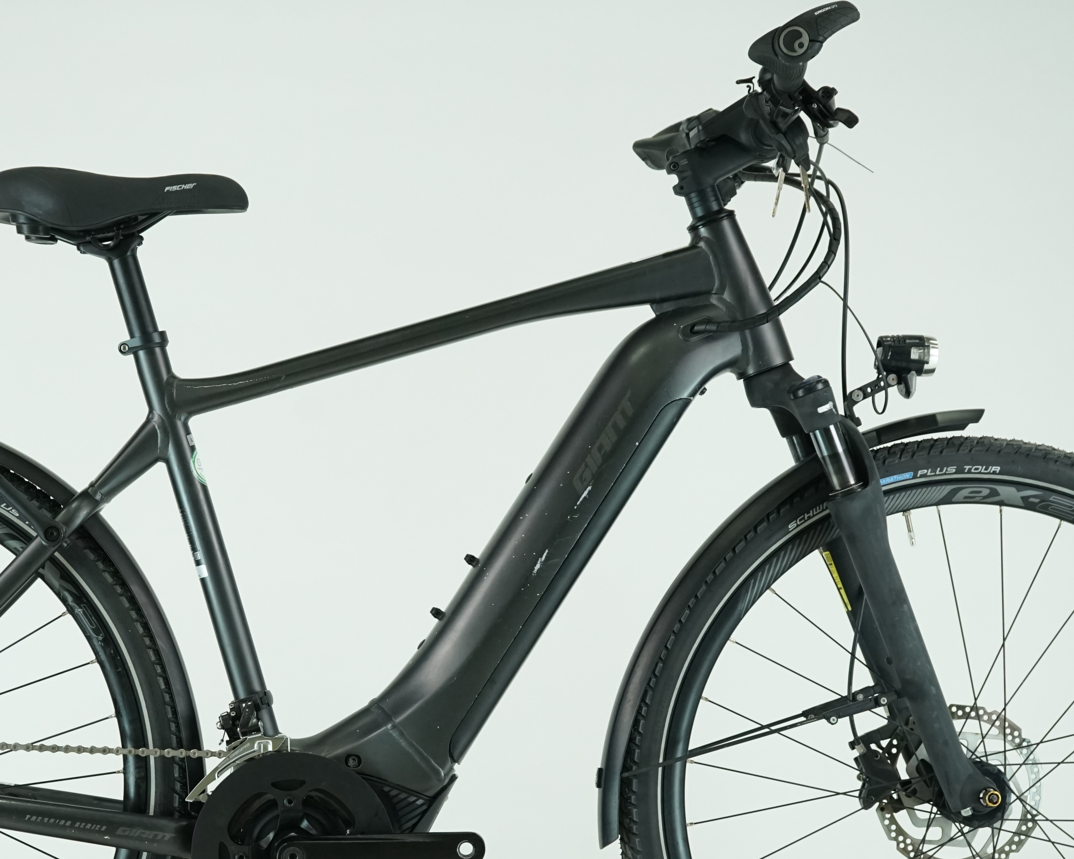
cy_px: 565
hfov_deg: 21.7
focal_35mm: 88
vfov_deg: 17.4
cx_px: 391
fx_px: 2797
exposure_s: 1/200
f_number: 5.6
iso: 1600
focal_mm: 54
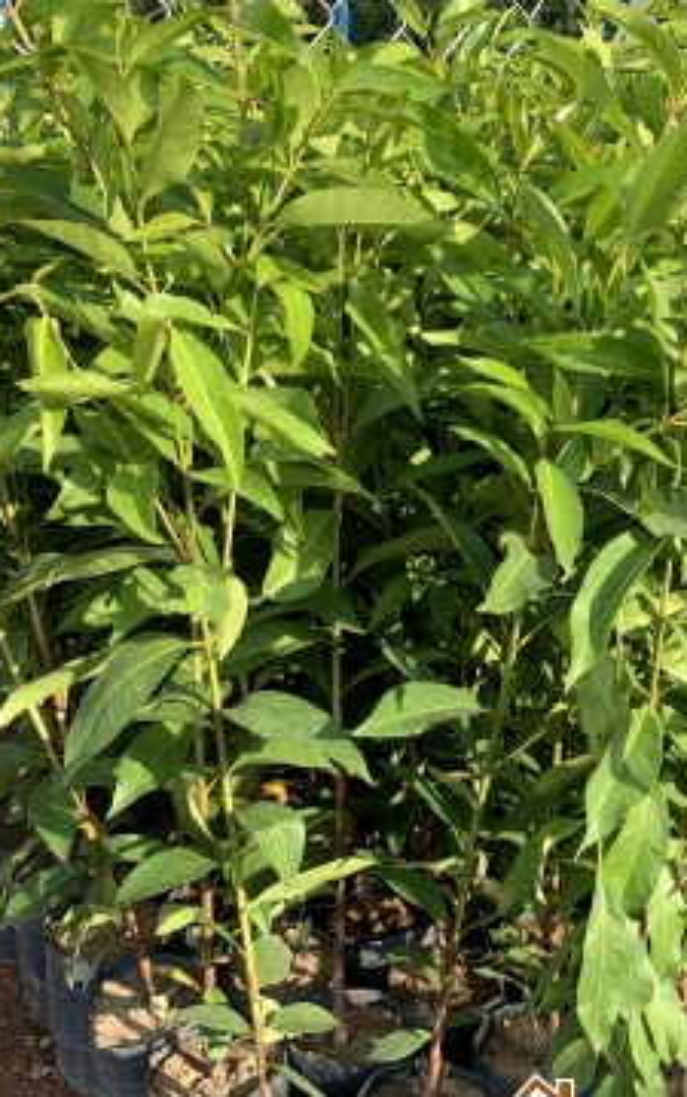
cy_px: 590
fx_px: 1375
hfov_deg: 27.5
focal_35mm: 46
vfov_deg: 43.4
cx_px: 540
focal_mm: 4.2
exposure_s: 1/594
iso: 25
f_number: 1.8
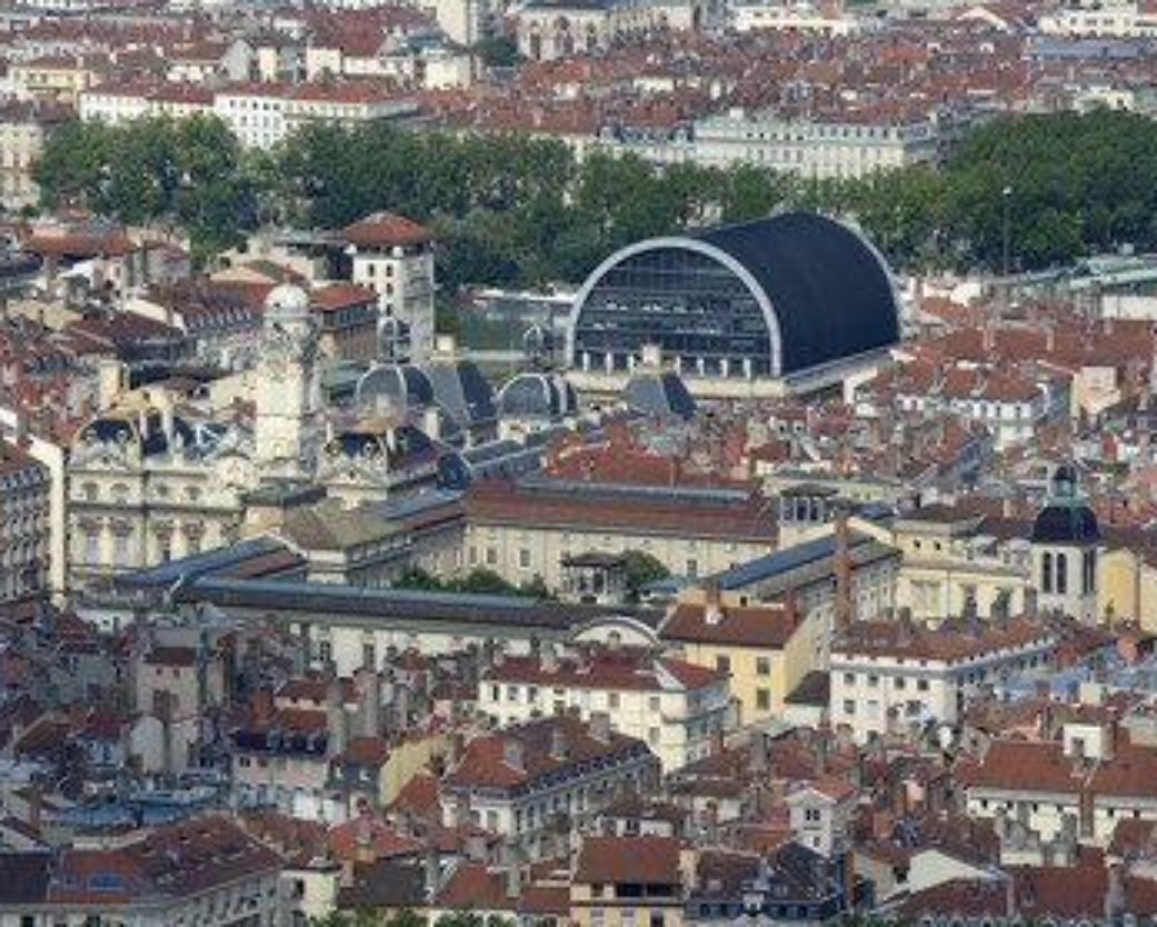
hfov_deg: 8.5
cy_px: 464
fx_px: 7777
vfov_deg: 6.8
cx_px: 513
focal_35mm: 227
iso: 200
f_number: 11
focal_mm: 200
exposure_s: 1/320
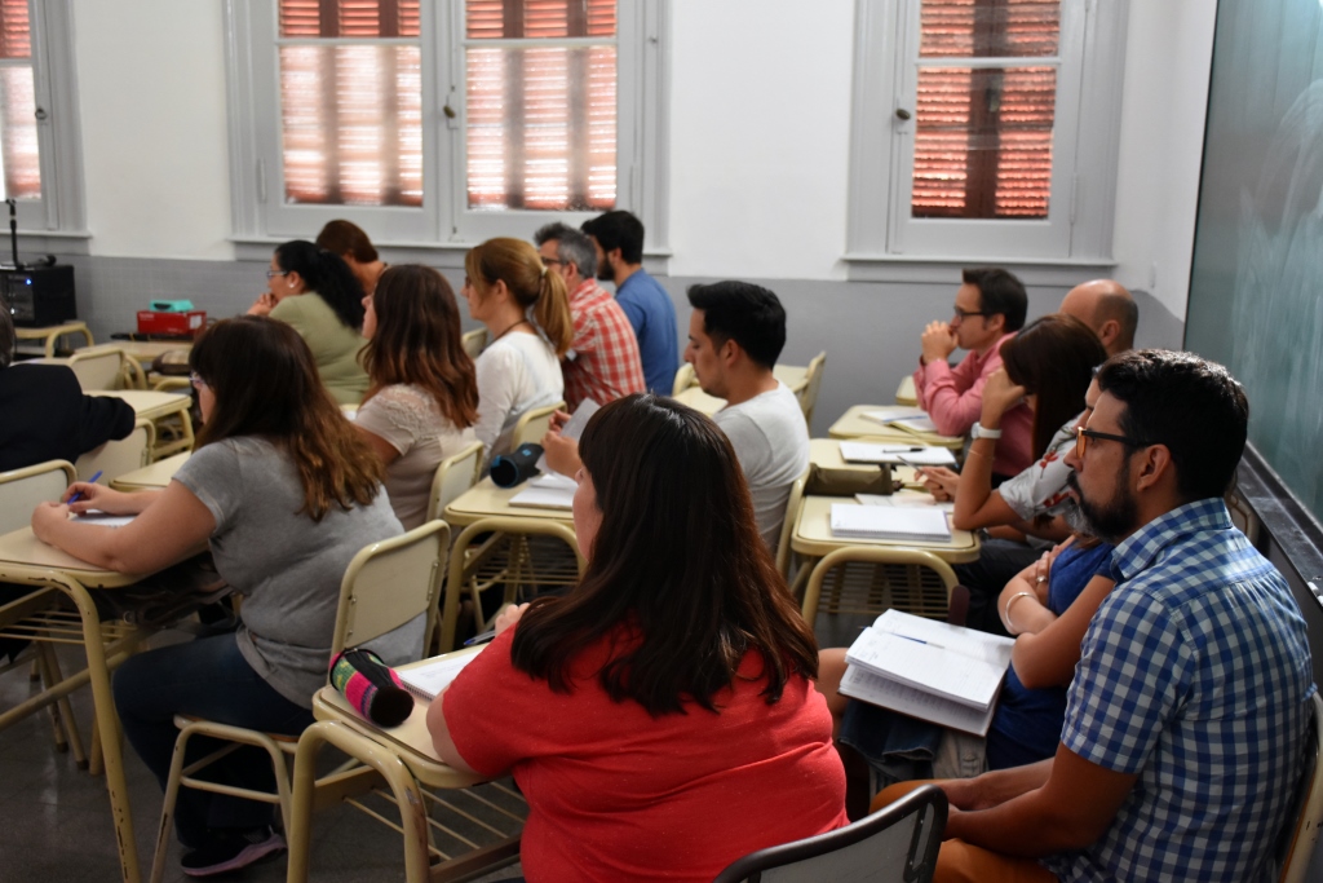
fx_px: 1433
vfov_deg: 34.2
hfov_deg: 49.5
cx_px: 662
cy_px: 442
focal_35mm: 39
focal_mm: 26
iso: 1600
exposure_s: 1/100
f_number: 5
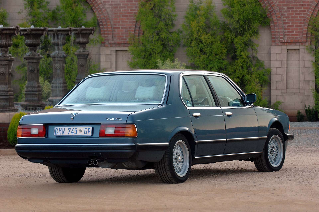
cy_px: 106
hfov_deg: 13.1
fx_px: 1394
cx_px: 160
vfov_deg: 8.7
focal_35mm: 158
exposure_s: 1/30
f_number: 4.5
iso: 125
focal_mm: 105
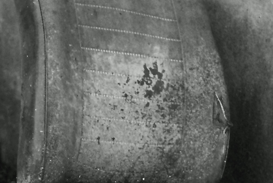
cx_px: 39
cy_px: 158
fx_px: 1173
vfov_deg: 8.9
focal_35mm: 154
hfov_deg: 13.2
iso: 1000
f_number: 2.8
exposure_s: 1/30
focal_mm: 35
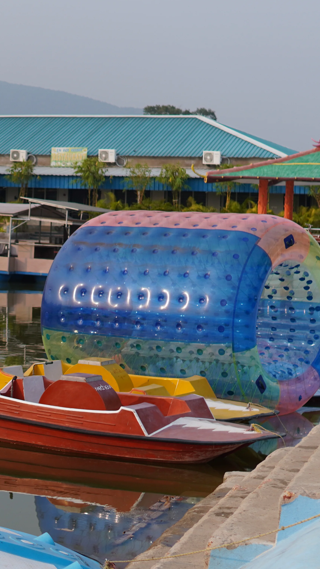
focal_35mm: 93
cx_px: -81
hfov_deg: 12.6
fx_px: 1403
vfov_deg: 22.9
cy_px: 273
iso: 100
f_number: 2
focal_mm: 30
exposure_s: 1/3200
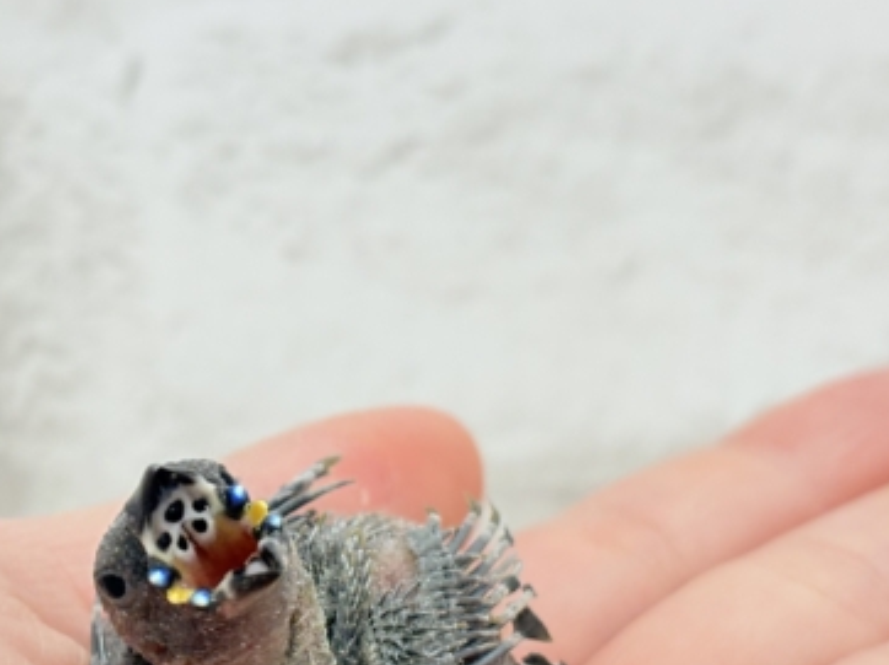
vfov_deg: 16.0
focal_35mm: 92
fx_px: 2361
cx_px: 278
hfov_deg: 21.2
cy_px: 437
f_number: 1.6
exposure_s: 1/100
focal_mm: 5.96
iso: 100
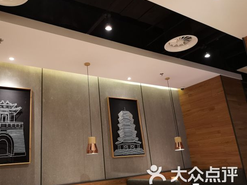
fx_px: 221
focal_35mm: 31
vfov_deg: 45.4
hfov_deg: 58.2
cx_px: 106
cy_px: 89
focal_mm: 3.95
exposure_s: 1/33.3
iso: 250
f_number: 1.8
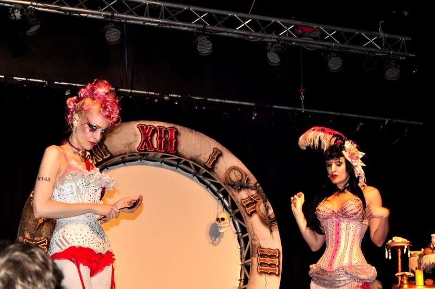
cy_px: 144
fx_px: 995
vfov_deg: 16.5
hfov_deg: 24.7
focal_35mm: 82
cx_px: 218
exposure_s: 1/30
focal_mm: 55
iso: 640
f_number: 5.6
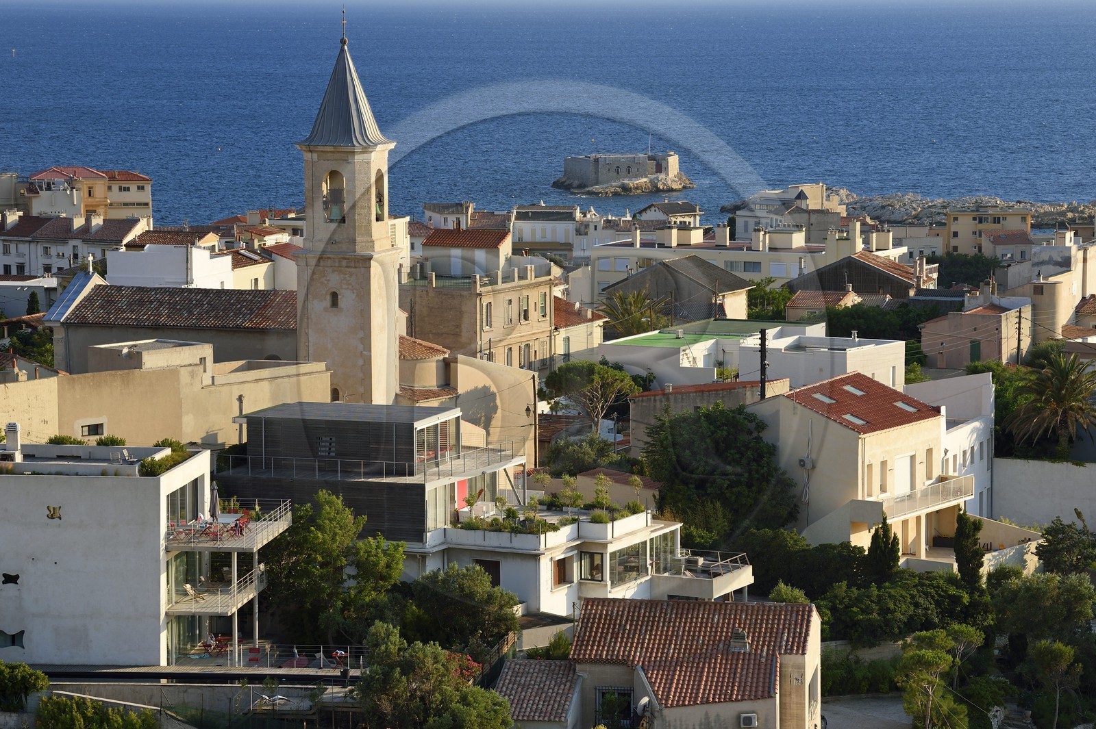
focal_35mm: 110
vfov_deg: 12.4
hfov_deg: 18.6
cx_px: 548
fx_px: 3347
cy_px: 364
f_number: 9
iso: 200
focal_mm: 110
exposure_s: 1/250
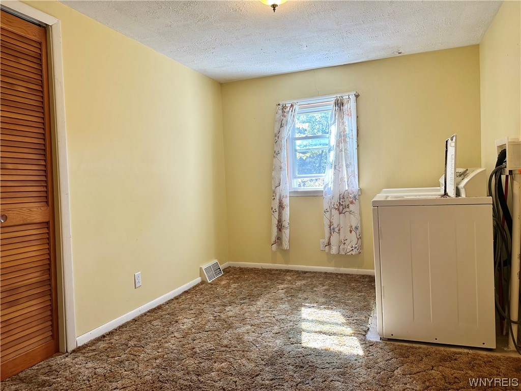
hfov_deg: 71.6
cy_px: 196
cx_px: 260
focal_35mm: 24
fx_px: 361
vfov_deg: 56.8
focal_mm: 6.86
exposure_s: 1/148
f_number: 1.78
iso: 100
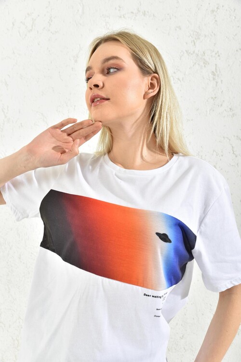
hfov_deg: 37.9
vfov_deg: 54.4
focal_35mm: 35
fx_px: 351
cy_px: 181
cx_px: 120
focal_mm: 35
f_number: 7.1
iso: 100
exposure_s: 1/160
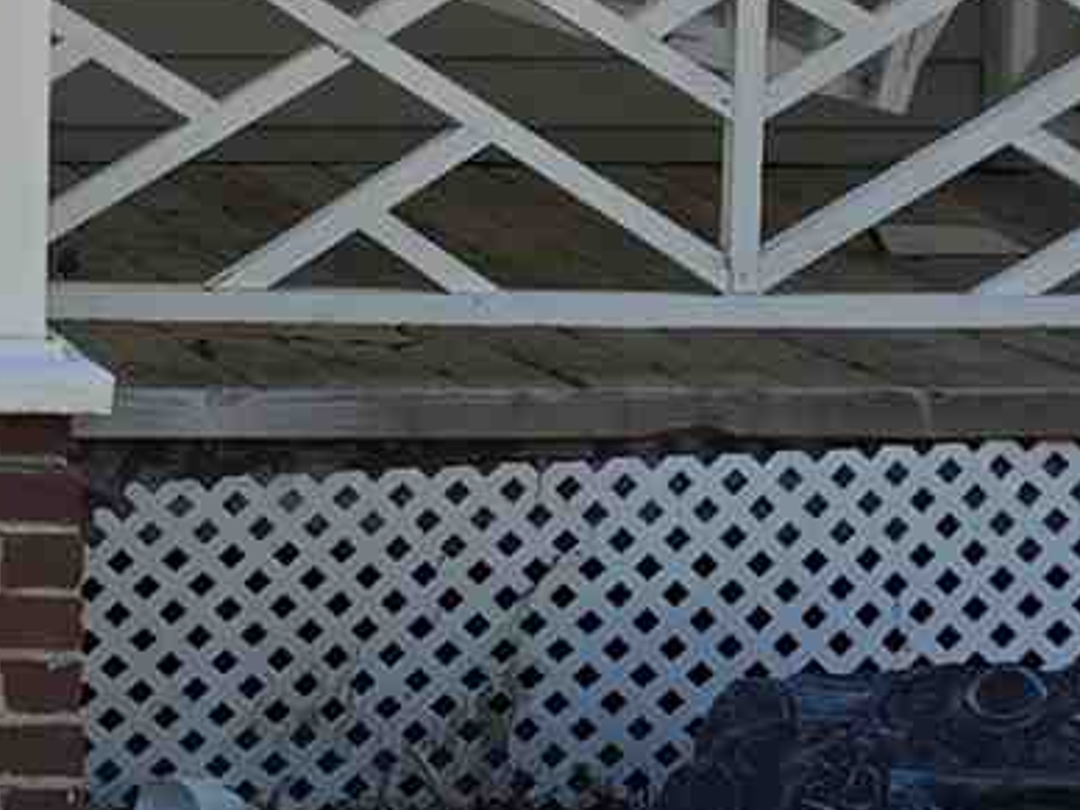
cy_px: 28
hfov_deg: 10.1
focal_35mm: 182
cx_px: -1069
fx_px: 5678
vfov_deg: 8.1
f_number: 1.8
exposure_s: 1/1058
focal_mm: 5.4
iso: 25
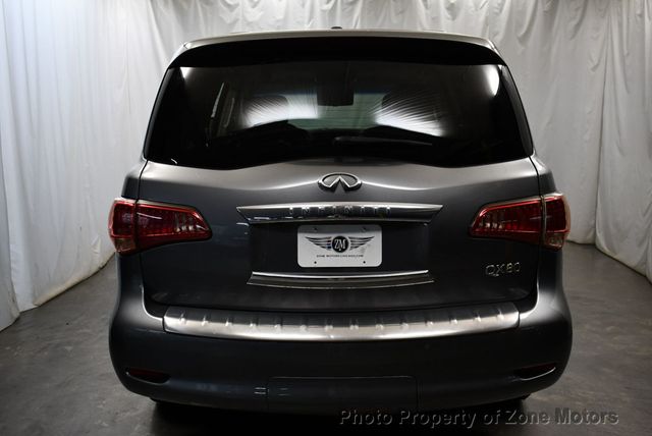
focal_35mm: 36
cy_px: 218
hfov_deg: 53.1
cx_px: 326
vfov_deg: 36.9
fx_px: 653
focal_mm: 18
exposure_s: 1/160
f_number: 3.5
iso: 800
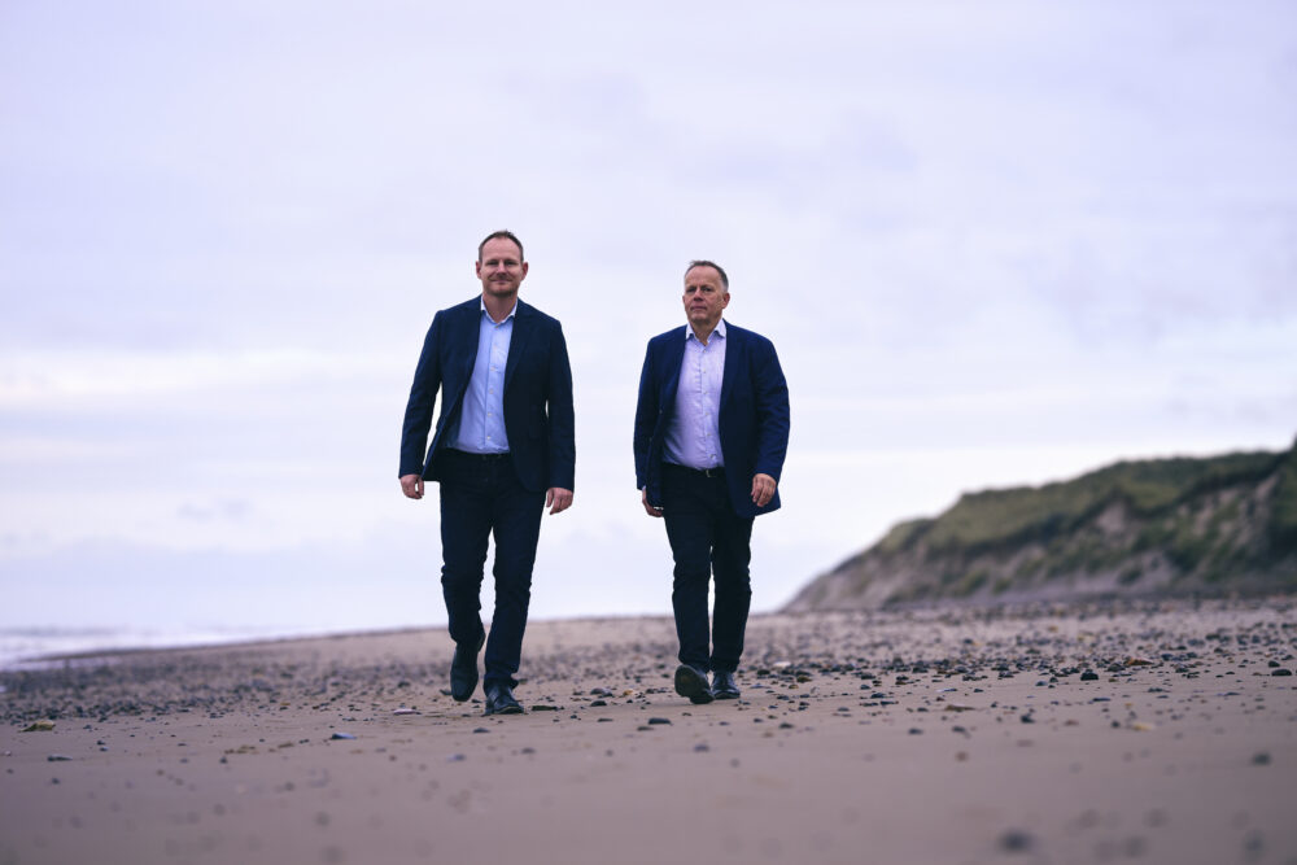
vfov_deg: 10.2
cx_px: 648
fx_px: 4864
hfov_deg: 15.2
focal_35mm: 135
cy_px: 432
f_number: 2.5
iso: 100
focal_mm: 135
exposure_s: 1/1250
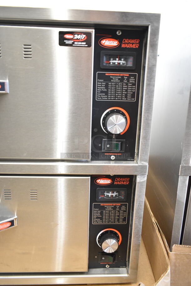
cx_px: 96
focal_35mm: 27
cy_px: 143
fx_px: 215
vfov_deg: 67.3
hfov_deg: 48.0
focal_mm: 18
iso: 1600
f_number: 3.5
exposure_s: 1/30
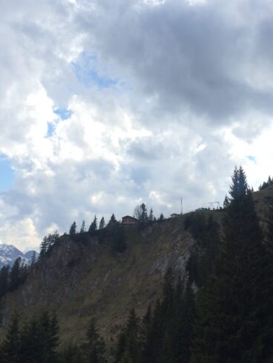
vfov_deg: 42.1
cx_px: 158
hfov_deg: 32.8
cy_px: 110
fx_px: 462
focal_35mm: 44
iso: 32
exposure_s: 1/1866
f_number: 2.2
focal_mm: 4.15
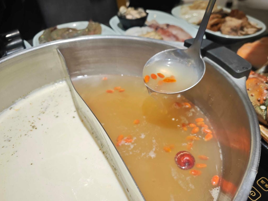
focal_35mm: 27
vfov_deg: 51.4
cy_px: 99
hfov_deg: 65.1
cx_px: 151
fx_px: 209
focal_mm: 8.72
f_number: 2.8
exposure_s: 1/60
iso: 125
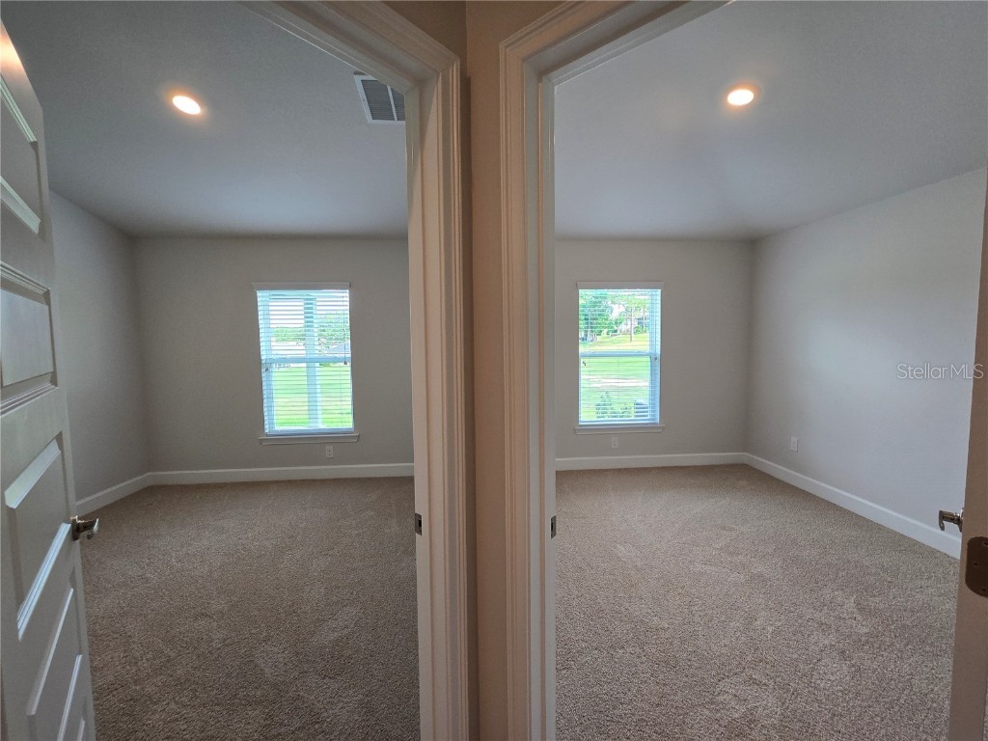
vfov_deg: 89.9
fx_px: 371
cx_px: 494
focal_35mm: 13
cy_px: 370
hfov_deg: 106.2
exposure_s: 1/60
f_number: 2.2
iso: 80
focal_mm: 2.2
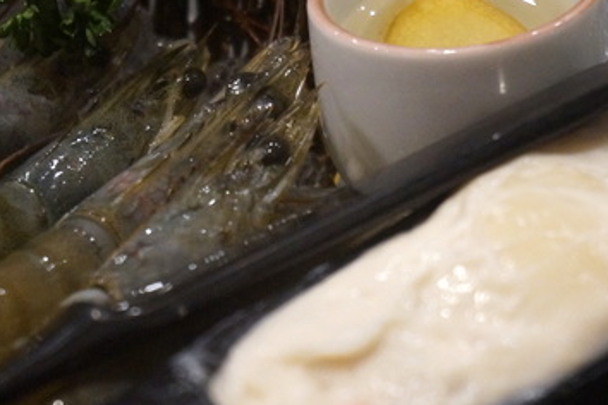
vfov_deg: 10.3
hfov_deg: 15.4
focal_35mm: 133
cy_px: 154
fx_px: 2244
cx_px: 374
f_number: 5.6
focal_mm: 49
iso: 3200
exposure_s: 1/50
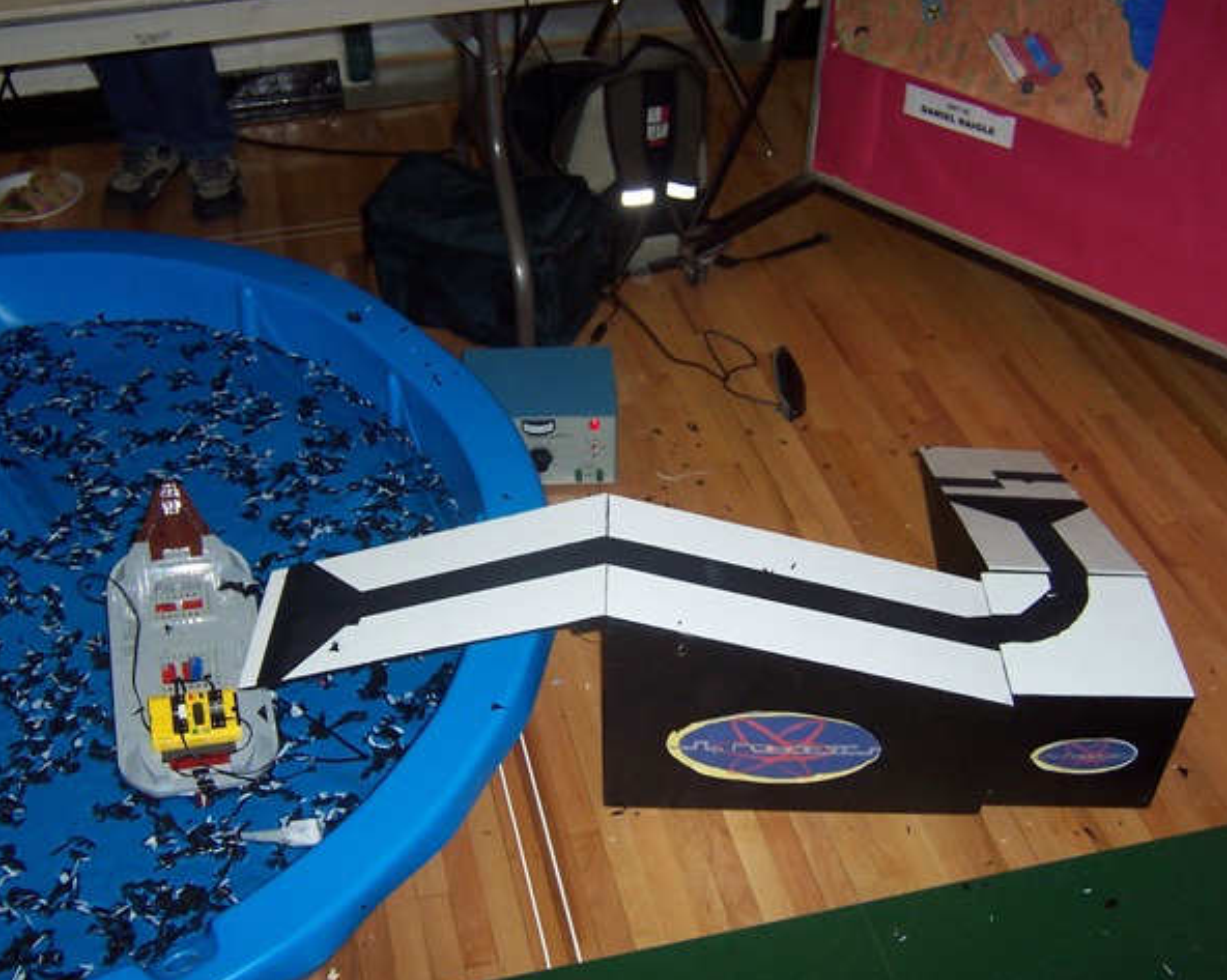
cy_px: 491
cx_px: 574
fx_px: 1379
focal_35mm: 38
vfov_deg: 39.1
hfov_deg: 47.9
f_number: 2.8
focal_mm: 5.6
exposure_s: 1/60
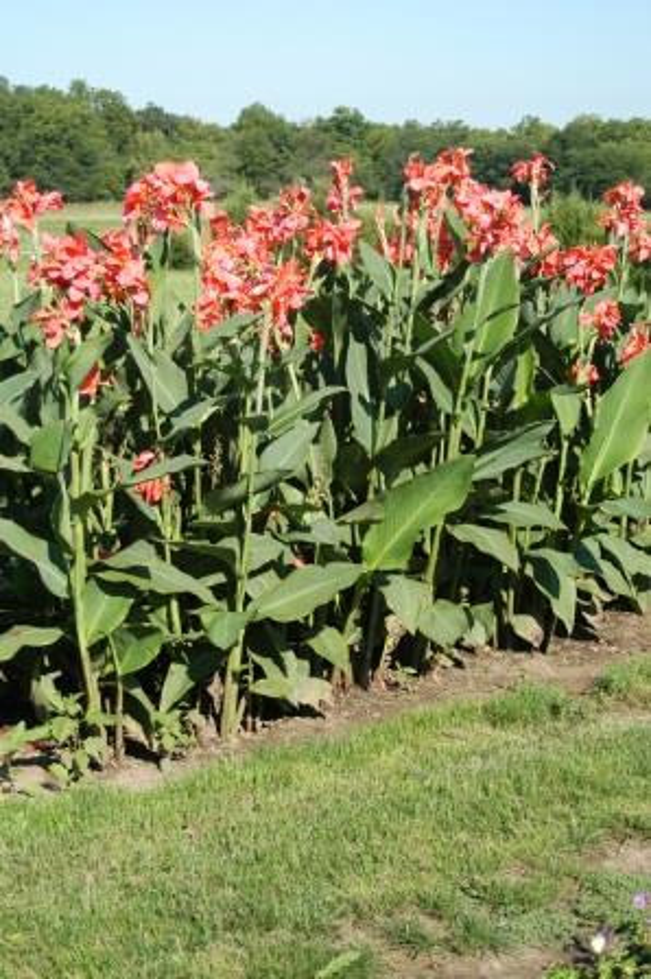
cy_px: 490
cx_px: 326
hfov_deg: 20.6
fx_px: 1793
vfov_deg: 30.5
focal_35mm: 66
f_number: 4.5
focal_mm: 44
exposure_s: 1/800
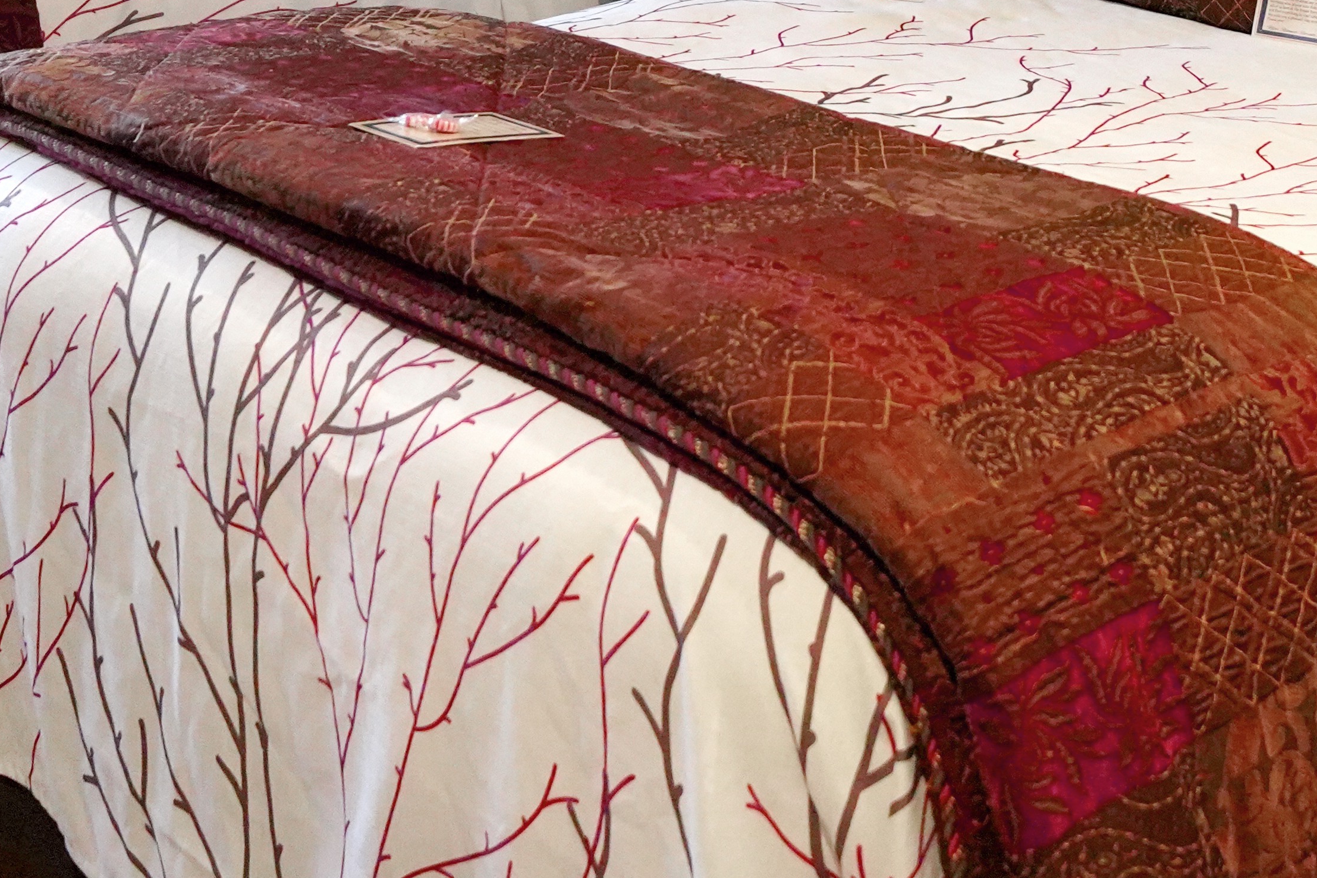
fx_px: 2378
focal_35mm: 65
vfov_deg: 20.1
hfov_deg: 30.9
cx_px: 725
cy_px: -64
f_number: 4
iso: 10000
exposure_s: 1/160
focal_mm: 24
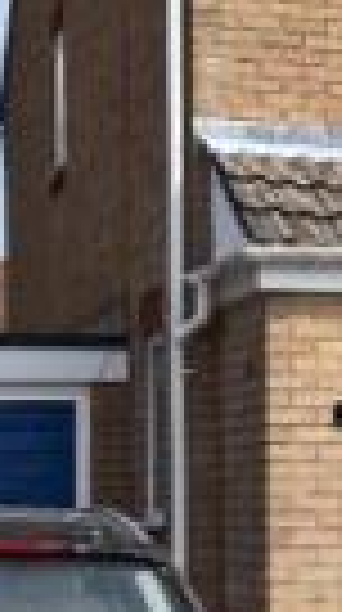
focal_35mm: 106
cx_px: 421
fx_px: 1717
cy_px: 434
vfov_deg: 20.1
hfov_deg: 11.1
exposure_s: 1/400
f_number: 10
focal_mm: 14
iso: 200
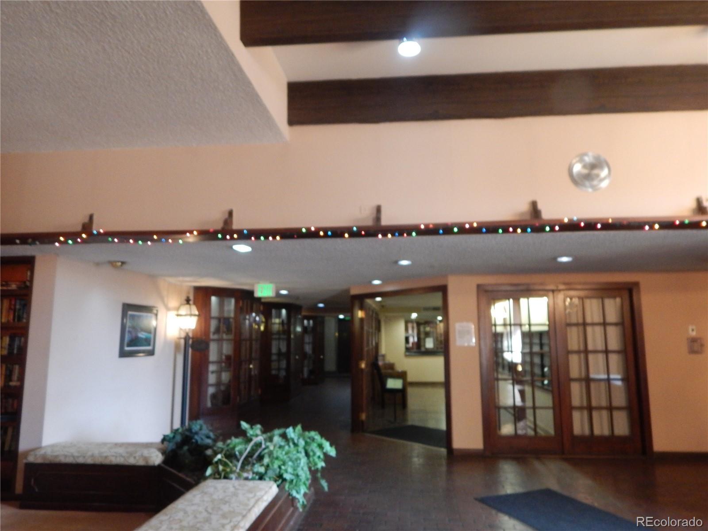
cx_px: 354
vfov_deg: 54.9
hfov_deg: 69.4
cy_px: 266
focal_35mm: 25
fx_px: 511
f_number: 3.1
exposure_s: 1/25
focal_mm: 4.5
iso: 400
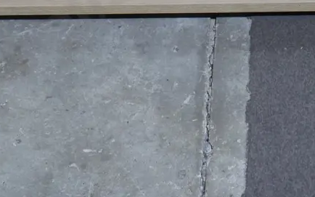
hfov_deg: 20.8
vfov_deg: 12.7
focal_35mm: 100
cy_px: -58
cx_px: 176
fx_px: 858
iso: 640
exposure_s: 1/60
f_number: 4.5
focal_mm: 20
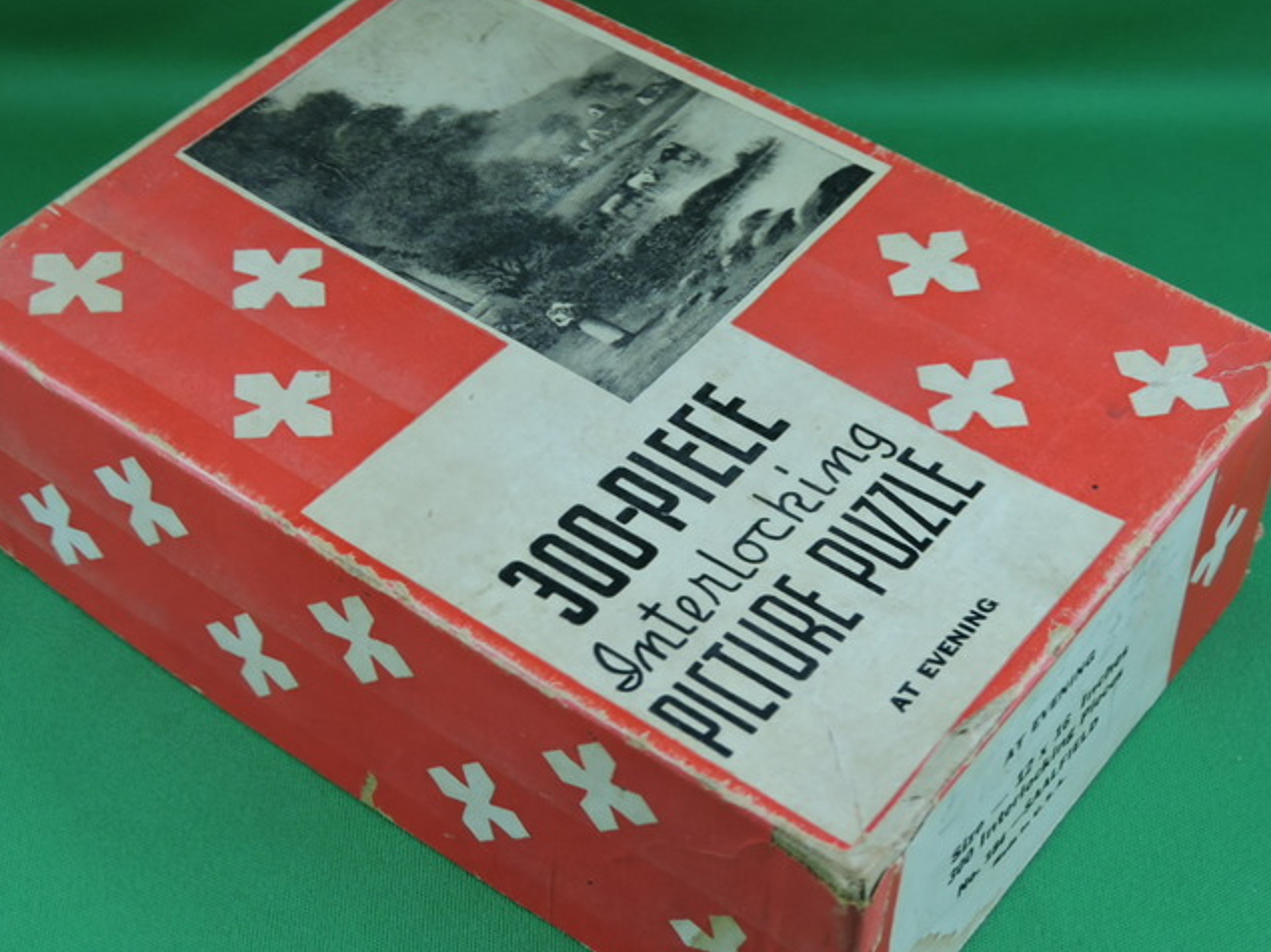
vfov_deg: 21.9
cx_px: 688
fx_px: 2460
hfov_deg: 29.0
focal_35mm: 67
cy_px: 506
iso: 450
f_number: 4
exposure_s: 1/125
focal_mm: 9.9
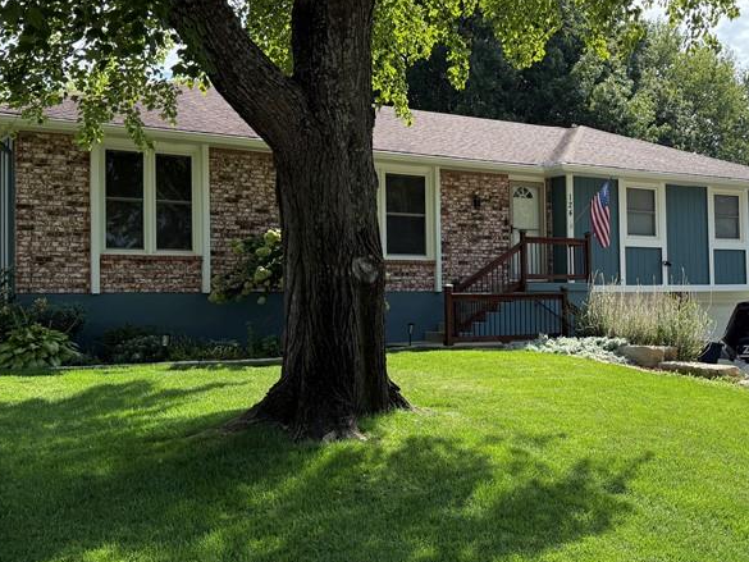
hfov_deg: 44.2
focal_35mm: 42
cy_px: 274
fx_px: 909
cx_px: 493
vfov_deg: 34.4
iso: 100
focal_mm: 6.76
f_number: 1.78
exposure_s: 1/2169
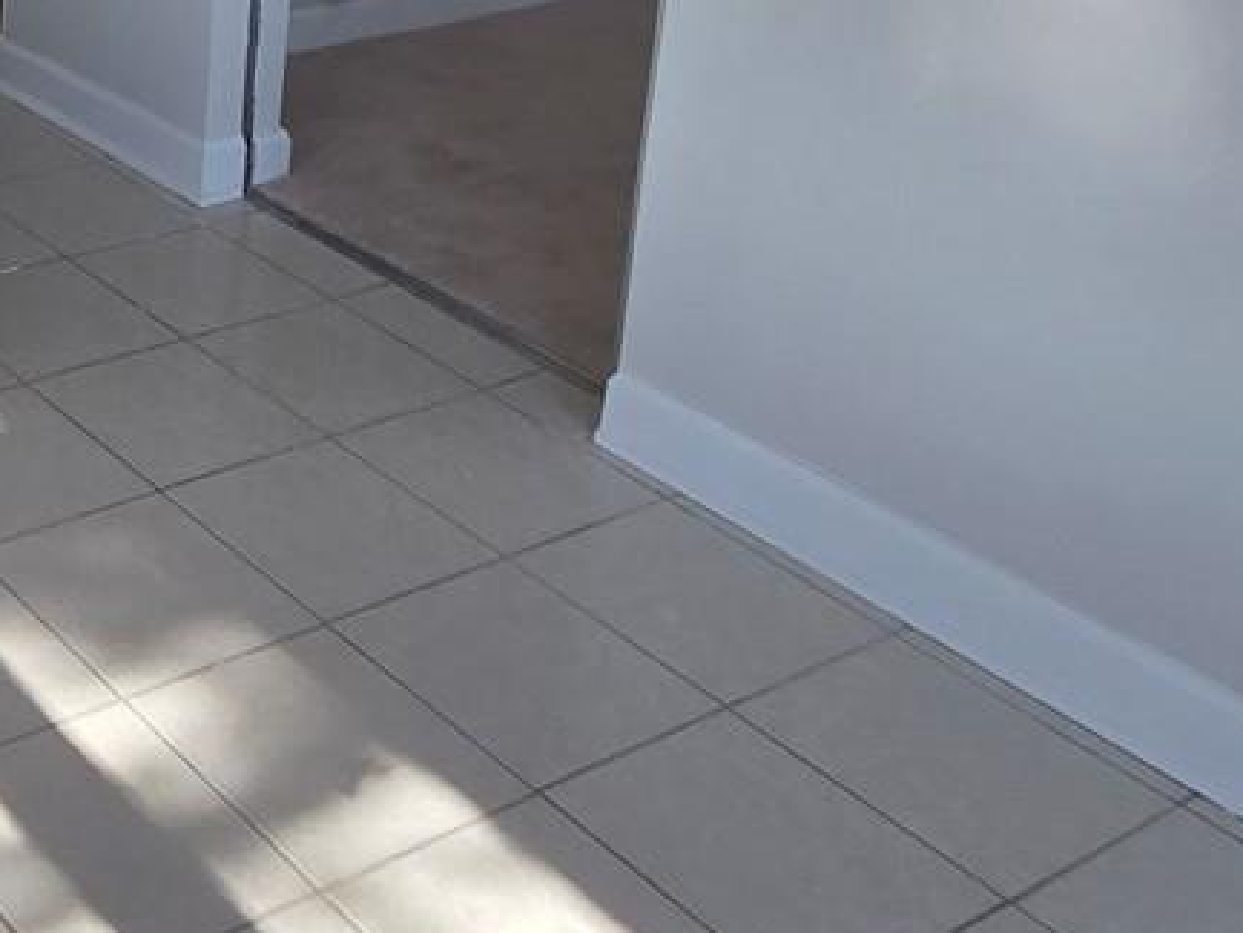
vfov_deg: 26.6
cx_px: -281
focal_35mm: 48
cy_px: -207
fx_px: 1724
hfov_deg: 32.2
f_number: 2.2
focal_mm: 2.2
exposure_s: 1/183
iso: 50
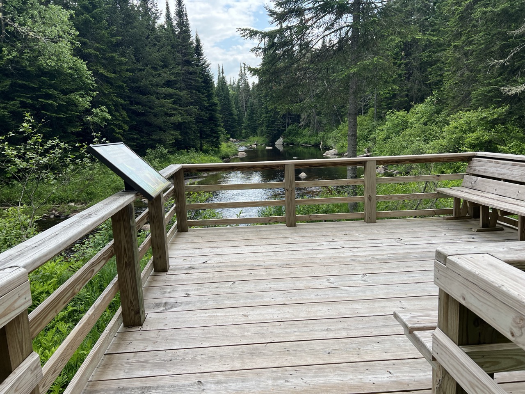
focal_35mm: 26
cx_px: 262
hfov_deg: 67.3
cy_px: 197
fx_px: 394
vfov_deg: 53.1
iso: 50
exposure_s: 1/1412
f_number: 1.5
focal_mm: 5.7
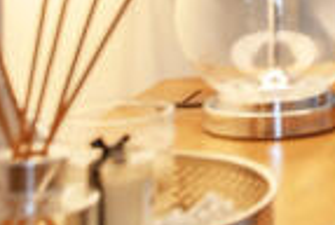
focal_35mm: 151
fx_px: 1408
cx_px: 650
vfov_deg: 8.6
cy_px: -224
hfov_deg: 12.2
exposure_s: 1/2.5
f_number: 4
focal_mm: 22
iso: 100
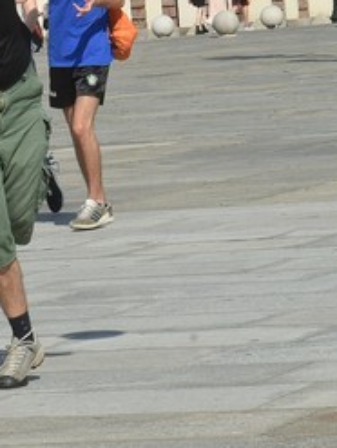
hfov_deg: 4.9
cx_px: -12
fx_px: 3962
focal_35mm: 306
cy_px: -161
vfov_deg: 6.4
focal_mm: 70
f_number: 18
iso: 400
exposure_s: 1/320
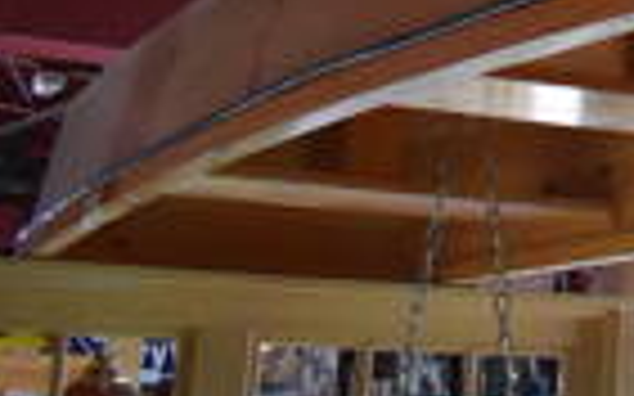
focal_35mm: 119
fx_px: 2055
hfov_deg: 14.8
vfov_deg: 10.6
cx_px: 1223
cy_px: -184
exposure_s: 1/125
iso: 4500
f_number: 3.5
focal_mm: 18
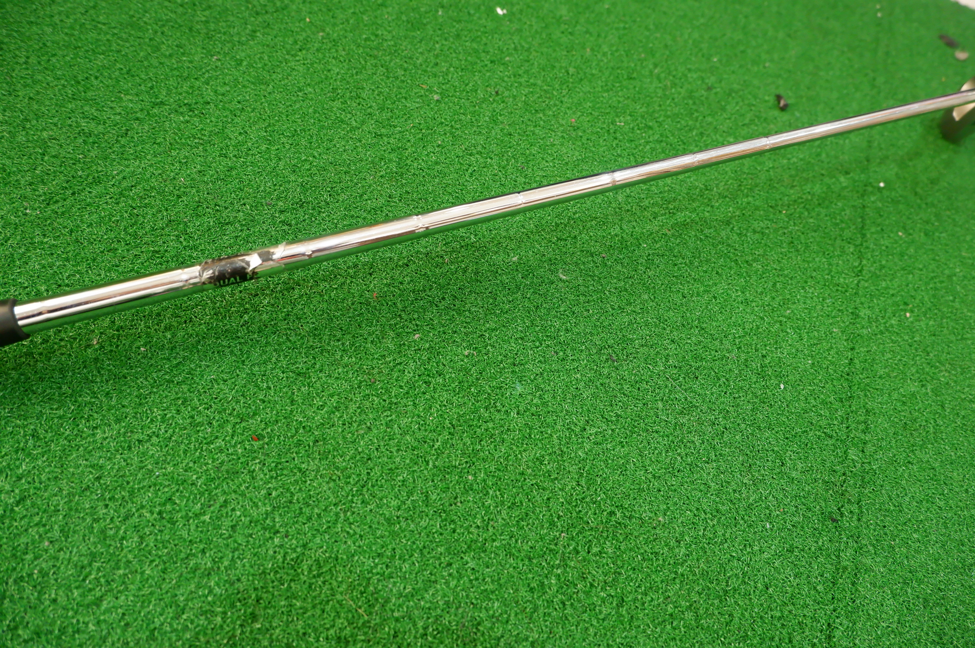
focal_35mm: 23
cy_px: 324
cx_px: 488
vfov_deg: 55.0
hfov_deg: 76.1
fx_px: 622
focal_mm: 15.2
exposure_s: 1/34
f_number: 4
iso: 2000
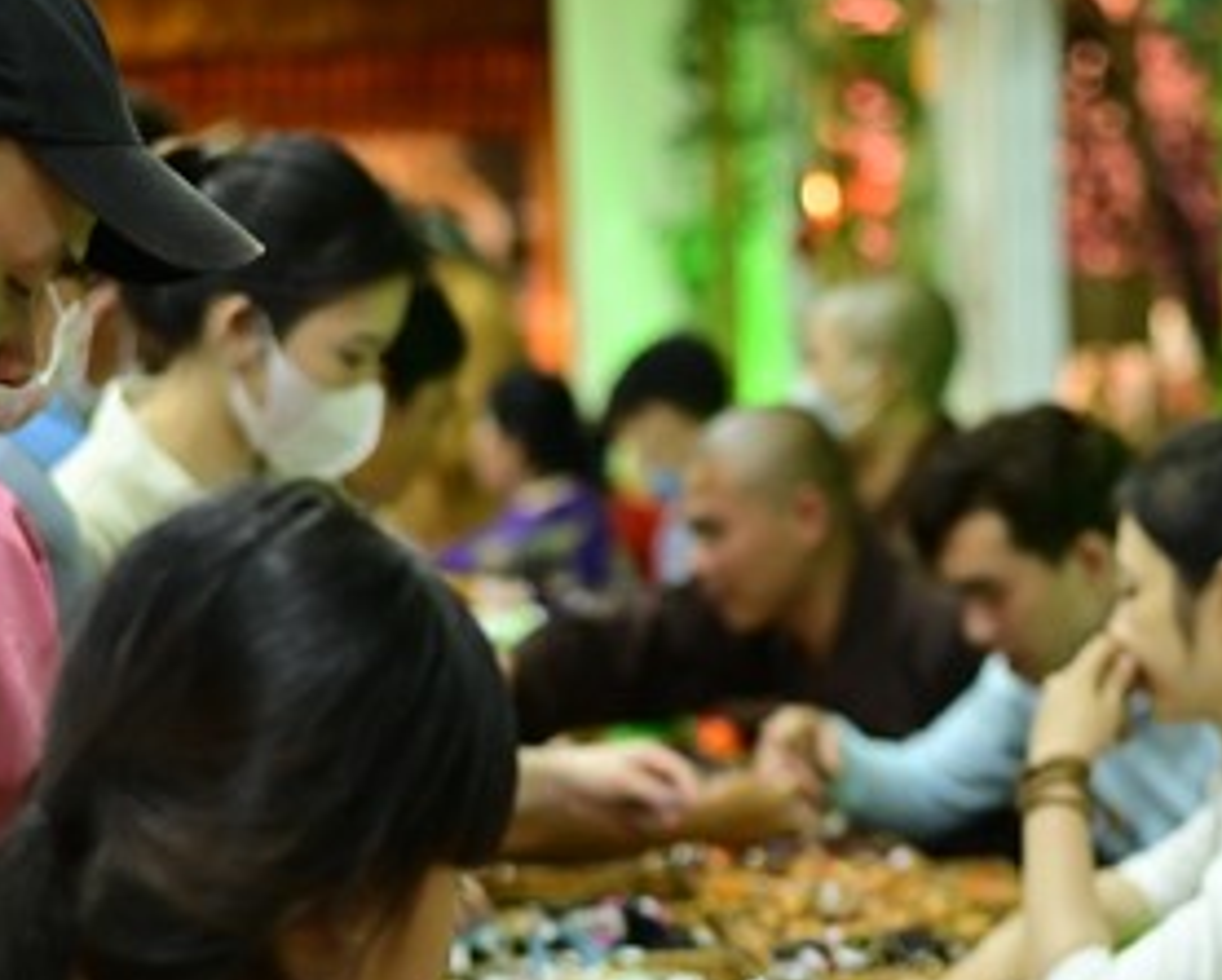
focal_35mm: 110
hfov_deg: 17.4
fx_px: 3981
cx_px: 790
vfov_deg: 13.9
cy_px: 830
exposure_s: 1/100
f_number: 2
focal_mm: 50
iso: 2500
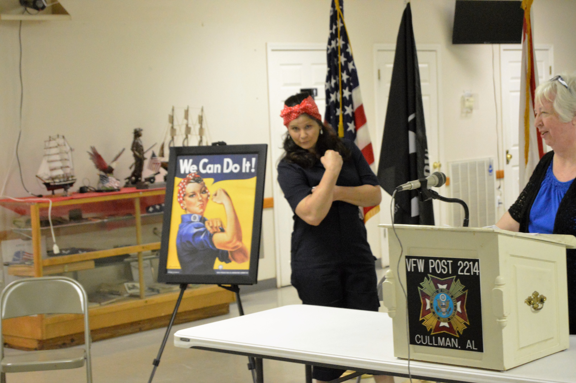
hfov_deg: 24.6
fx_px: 1319
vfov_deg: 16.5
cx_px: 288
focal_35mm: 82
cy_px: 192
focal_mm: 55
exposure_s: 1/100
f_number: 5.6
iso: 6400
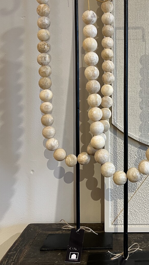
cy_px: 89
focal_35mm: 44
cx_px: 120
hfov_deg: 26.6
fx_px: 309
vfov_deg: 45.7
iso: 64
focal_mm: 5.7
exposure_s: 1/50
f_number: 1.5
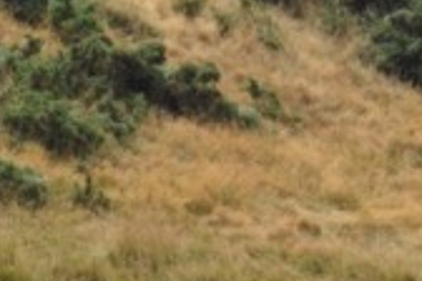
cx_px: -239
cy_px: 310
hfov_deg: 2.0
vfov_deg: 1.3
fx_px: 11979
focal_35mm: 1022
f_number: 8
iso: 110
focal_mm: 112
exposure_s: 1/250
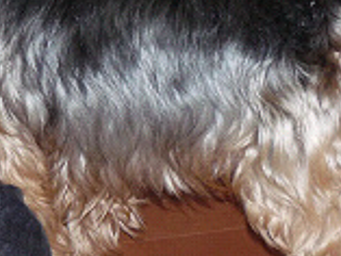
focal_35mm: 307
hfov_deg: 6.4
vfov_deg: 4.8
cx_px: 81
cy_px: 88
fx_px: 3027
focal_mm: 16.1
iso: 200
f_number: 3.4
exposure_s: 1/80
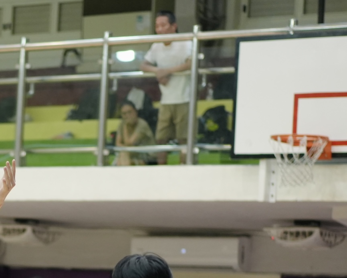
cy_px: 349
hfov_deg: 10.1
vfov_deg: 8.1
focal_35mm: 188
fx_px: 1931
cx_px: -47
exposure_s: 1/800
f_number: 1.8
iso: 1250
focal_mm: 55
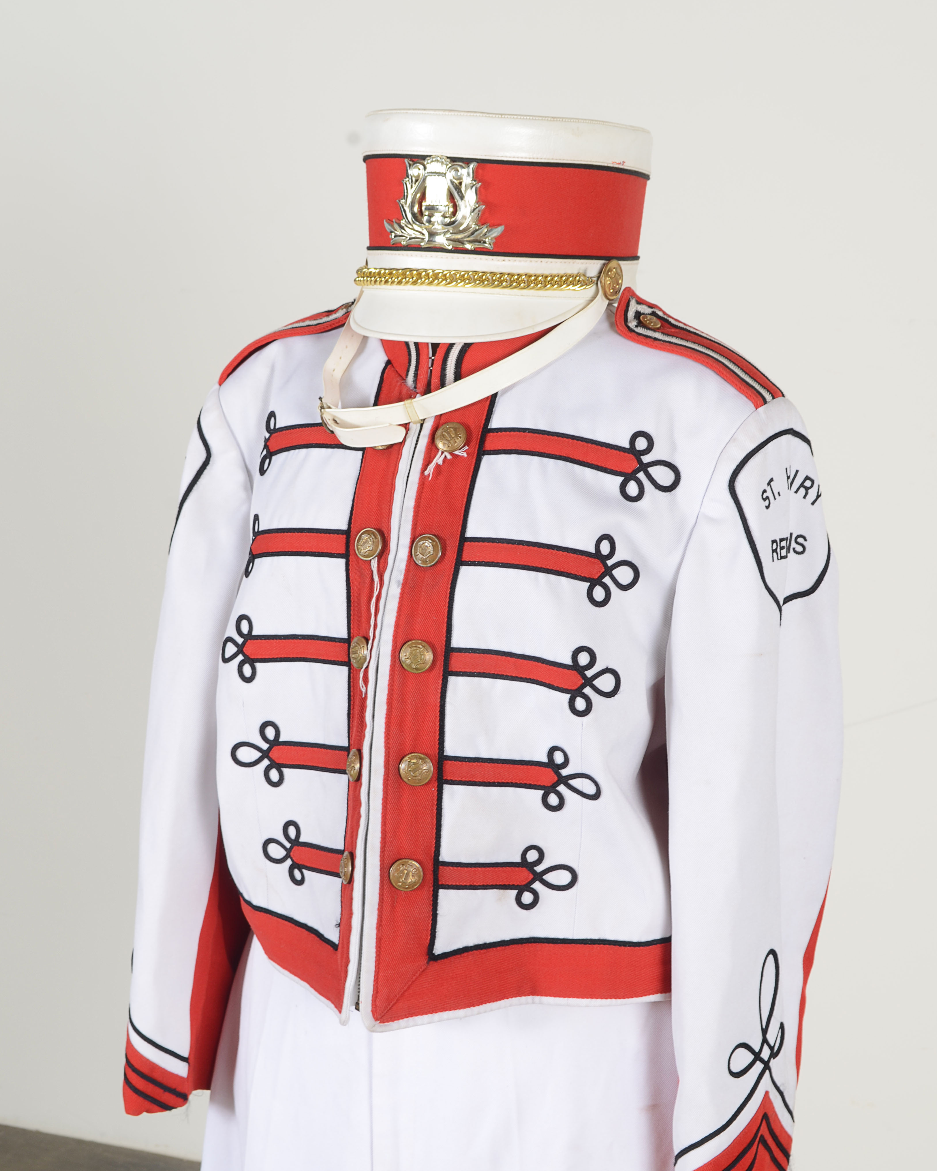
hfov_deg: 20.4
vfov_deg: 25.4
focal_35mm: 75
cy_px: 638
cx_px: 468
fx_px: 2600
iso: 100
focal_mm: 44
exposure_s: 1/60
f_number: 11
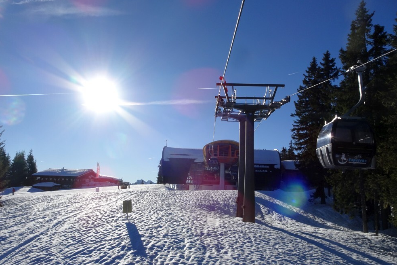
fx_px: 287
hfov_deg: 69.4
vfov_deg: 49.4
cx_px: 195
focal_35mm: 26
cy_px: 151
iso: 80
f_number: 3.5
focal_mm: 4.1
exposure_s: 1/2000
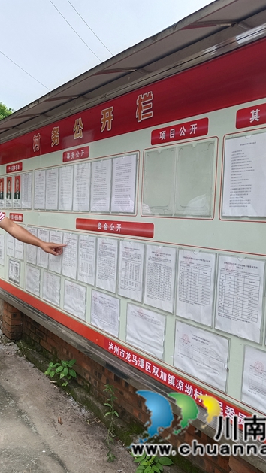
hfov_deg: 33.2
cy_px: 238
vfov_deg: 58.0
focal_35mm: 34
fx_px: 426
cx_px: 37
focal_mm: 5.59
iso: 100
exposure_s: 1/104
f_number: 1.88
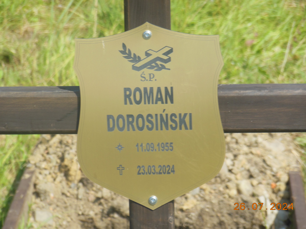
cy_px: 114
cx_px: 153
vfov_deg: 7.8
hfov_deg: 10.4
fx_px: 1688
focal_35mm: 191
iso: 125
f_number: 5.6
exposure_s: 1/400
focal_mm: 34
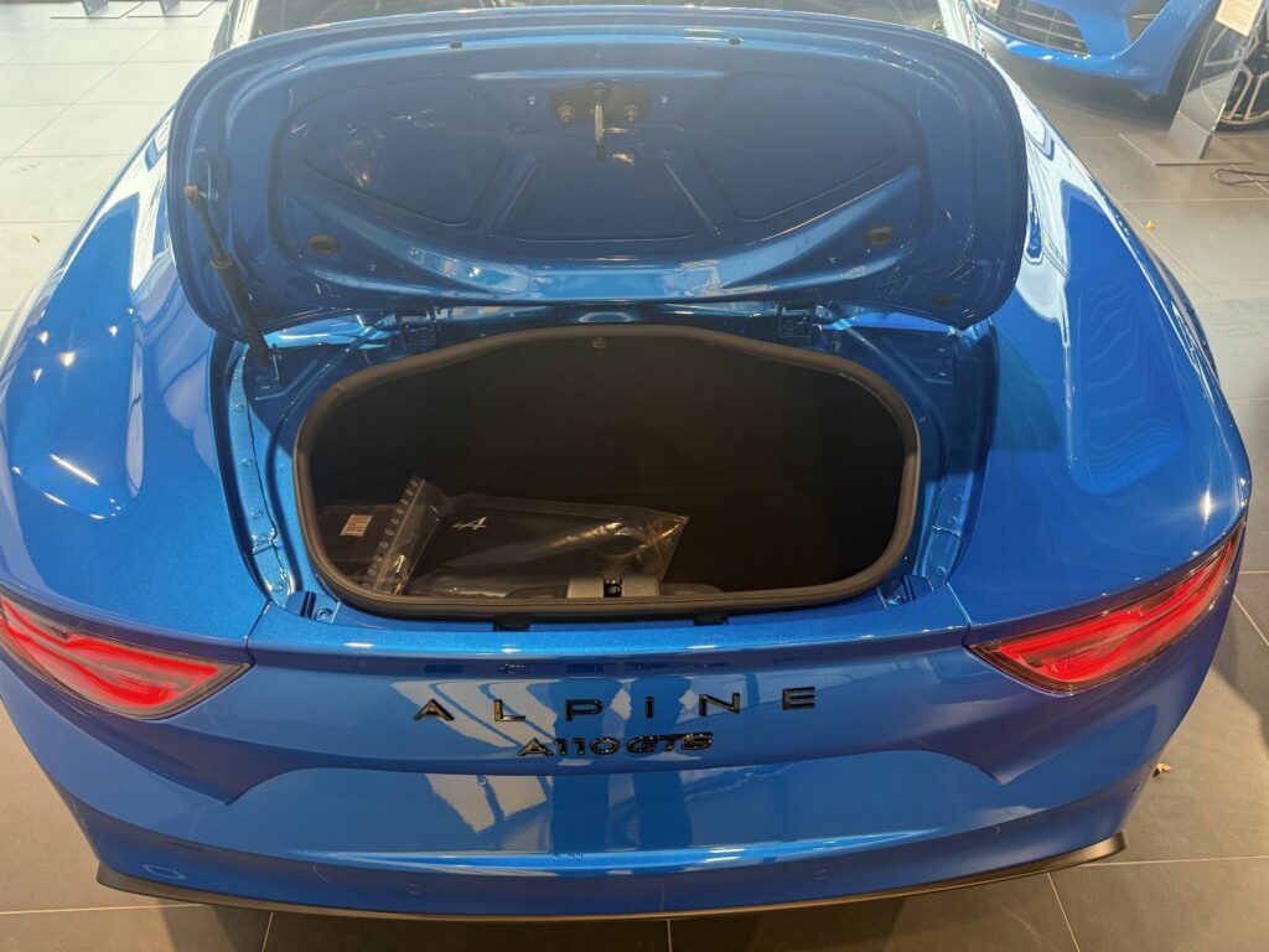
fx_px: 880
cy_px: 476
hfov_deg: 71.6
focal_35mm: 24
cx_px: 634
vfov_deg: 56.8
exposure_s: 1/50
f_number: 1.78
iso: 250
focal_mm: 6.76
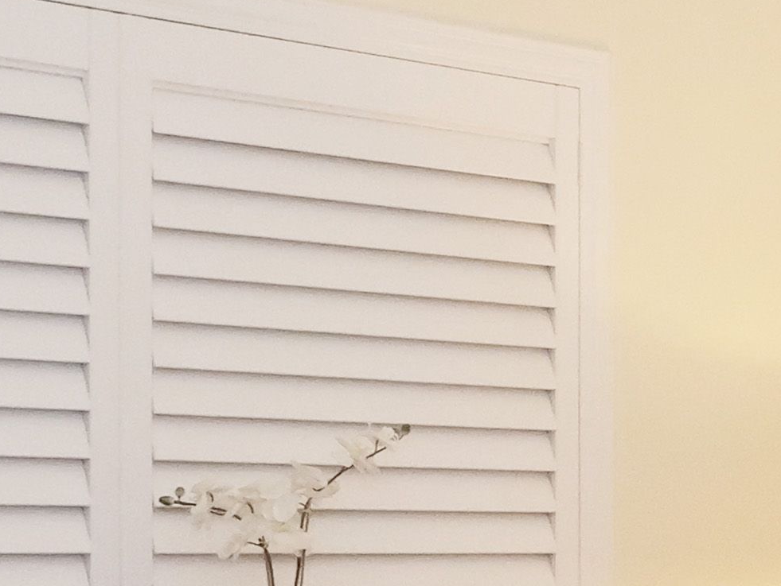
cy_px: 740
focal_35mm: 106
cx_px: 1170
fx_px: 2393
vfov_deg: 13.5
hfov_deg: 16.8
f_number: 8
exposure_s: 1/100
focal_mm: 9
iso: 2500
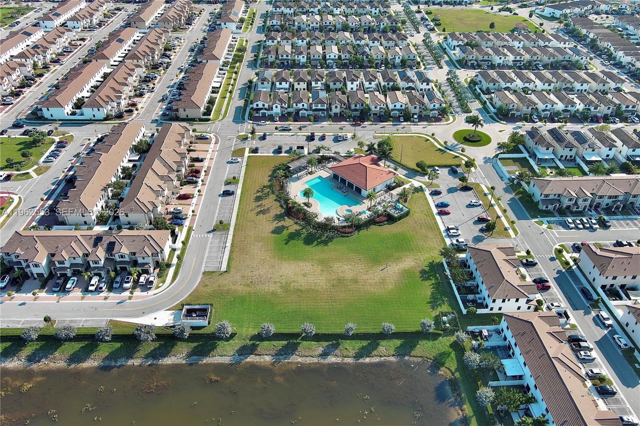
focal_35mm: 29
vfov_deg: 44.9
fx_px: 515
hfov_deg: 63.7
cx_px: 320
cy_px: 213
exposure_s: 1/557
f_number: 2.8
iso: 100
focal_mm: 10.57
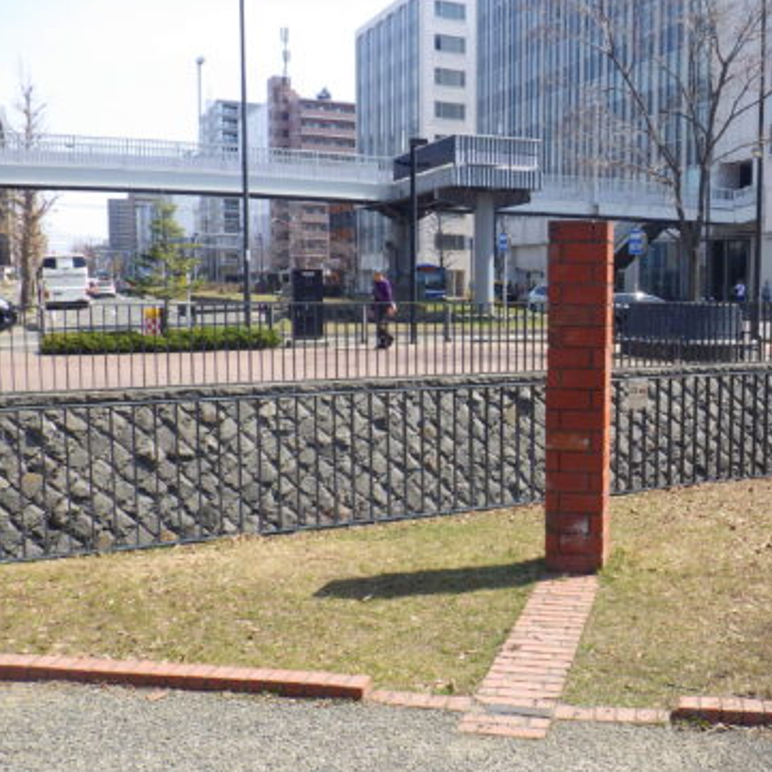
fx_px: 984
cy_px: 399
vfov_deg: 42.8
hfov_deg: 41.2
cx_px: 606
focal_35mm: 39
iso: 125
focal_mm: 5
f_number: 4.2
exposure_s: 1/500
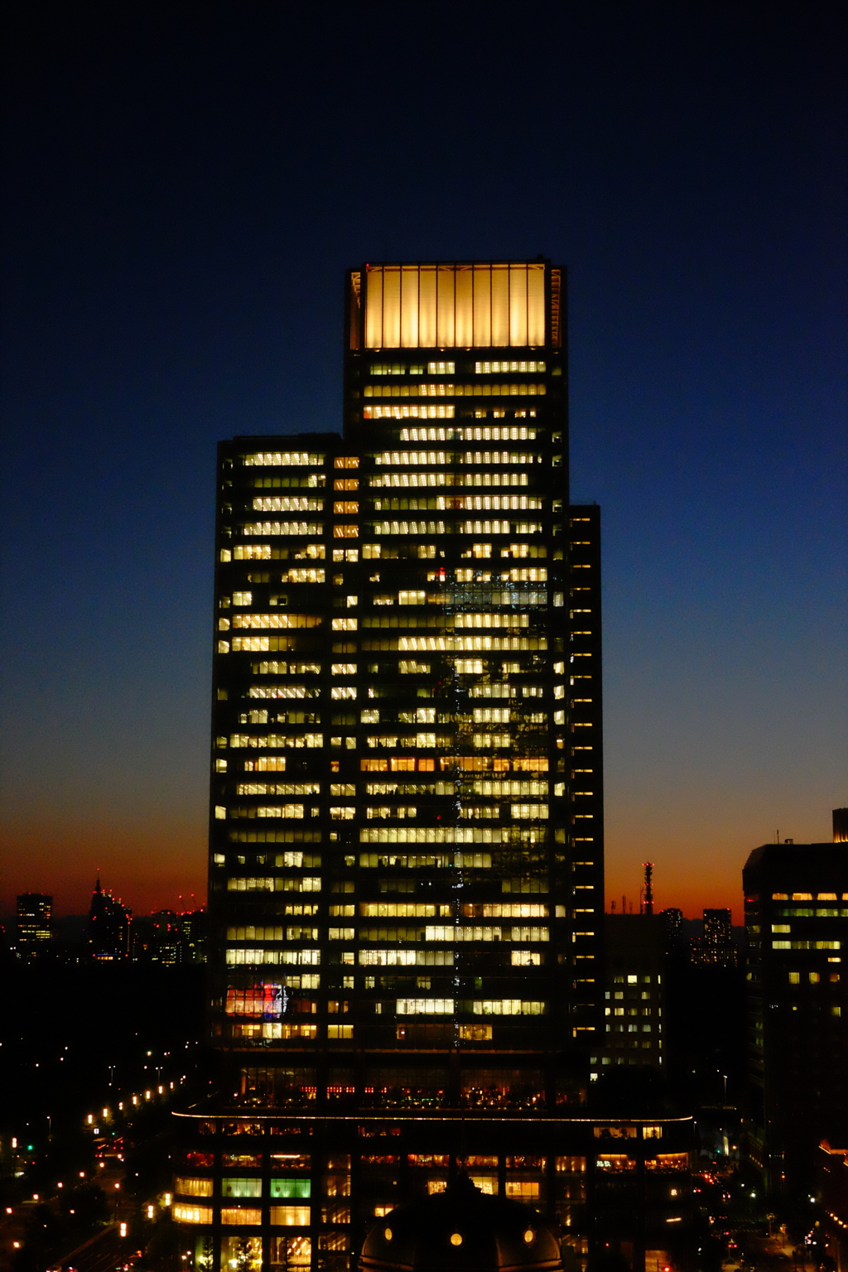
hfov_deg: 25.5
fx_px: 1873
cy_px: 636
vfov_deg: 37.5
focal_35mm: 53
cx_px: 424
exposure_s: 1/120
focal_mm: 35
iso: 6400
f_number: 2.5
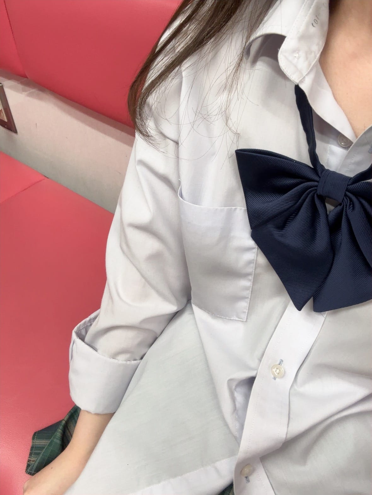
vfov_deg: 59.9
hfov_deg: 46.8
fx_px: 430
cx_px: 186
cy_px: 248
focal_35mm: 30
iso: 80
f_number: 1.9
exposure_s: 1/88
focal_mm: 2.69
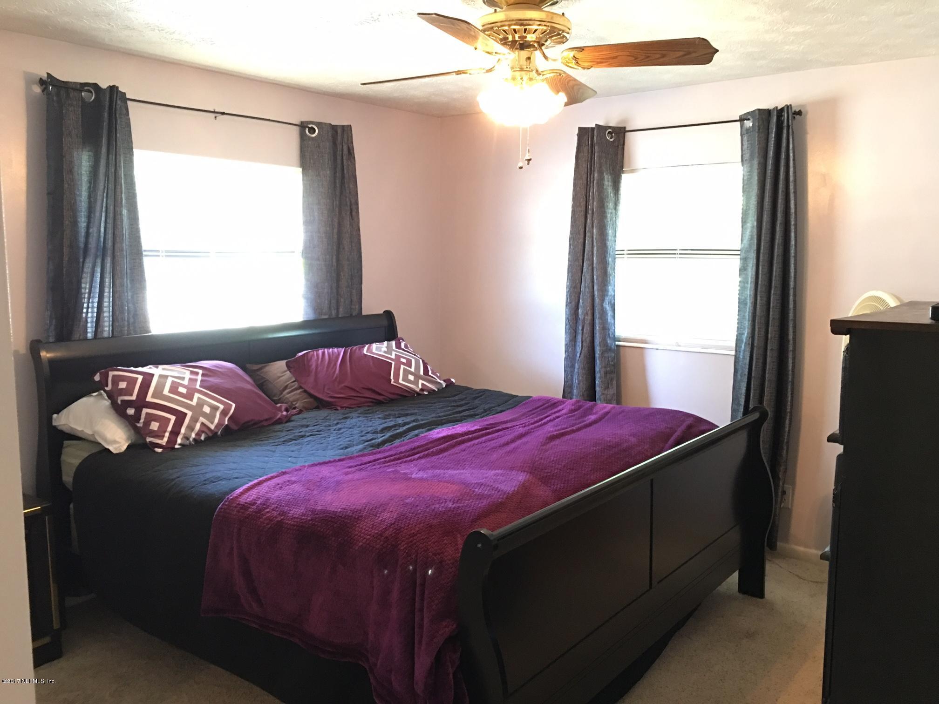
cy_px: 352
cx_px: 470
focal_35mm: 29
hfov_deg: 61.7
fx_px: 787
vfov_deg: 48.2
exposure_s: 1/4
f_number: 2.2
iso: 80
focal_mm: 4.15
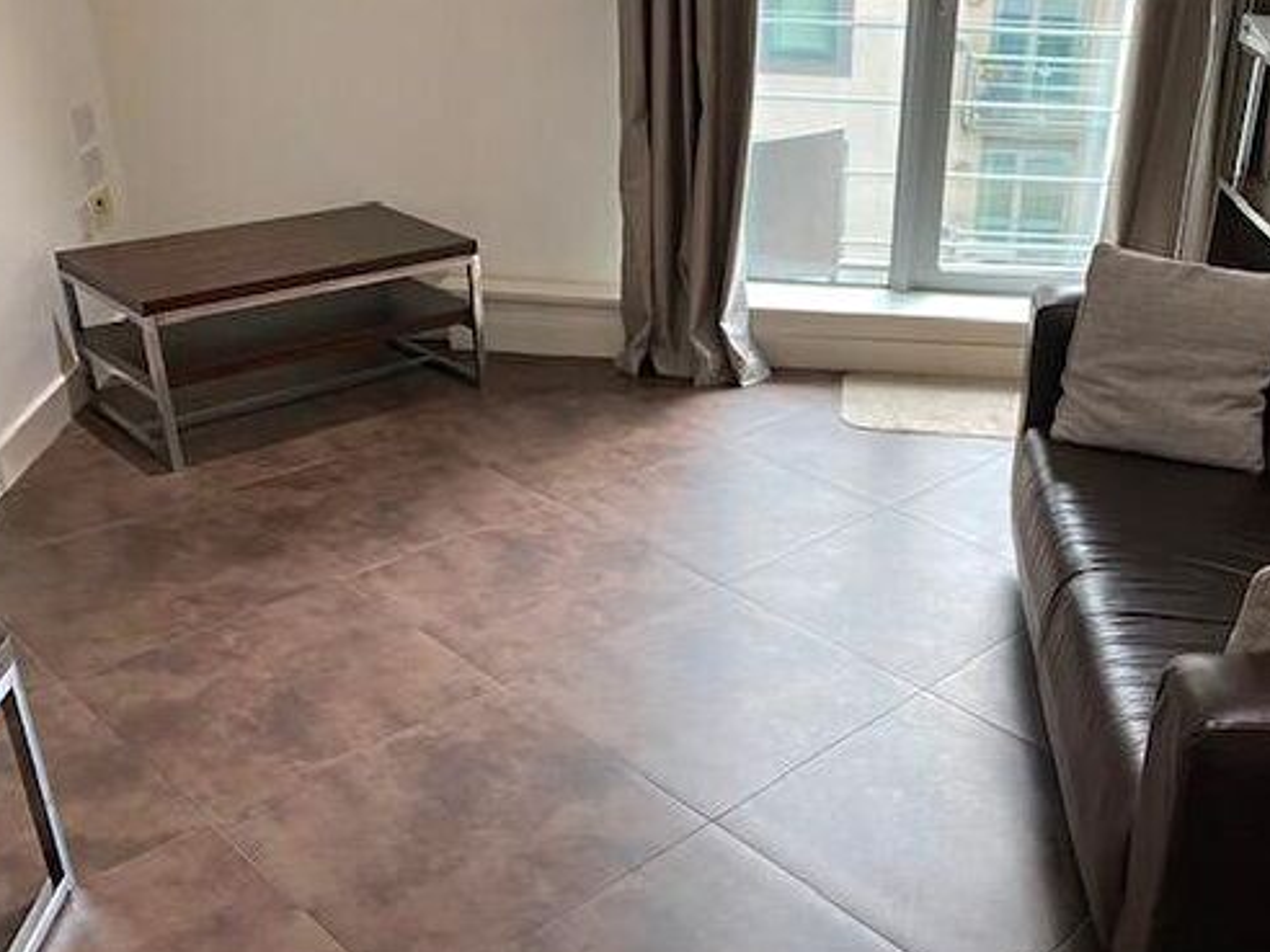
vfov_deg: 38.6
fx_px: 1357
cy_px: 548
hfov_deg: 49.4
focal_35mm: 37
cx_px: 826
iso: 125
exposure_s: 1/50
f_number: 1.8
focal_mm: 4.25
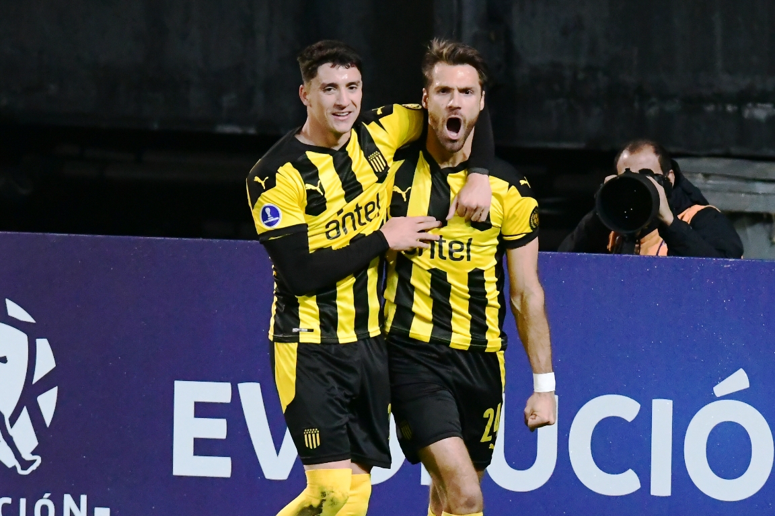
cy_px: 258
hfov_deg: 3.4
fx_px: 12916
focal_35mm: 600
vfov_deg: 2.3
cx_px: 388
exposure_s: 1/800
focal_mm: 400
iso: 8000
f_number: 5
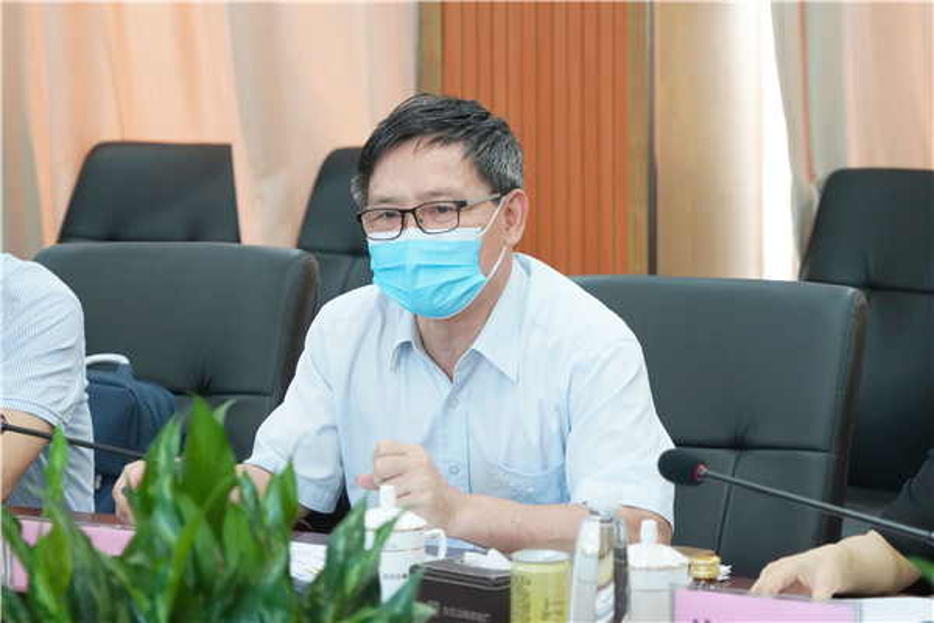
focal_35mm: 115
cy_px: 312
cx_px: 467
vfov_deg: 11.9
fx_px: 2983
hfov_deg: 17.8
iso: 3200
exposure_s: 1/160
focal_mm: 115
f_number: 6.3
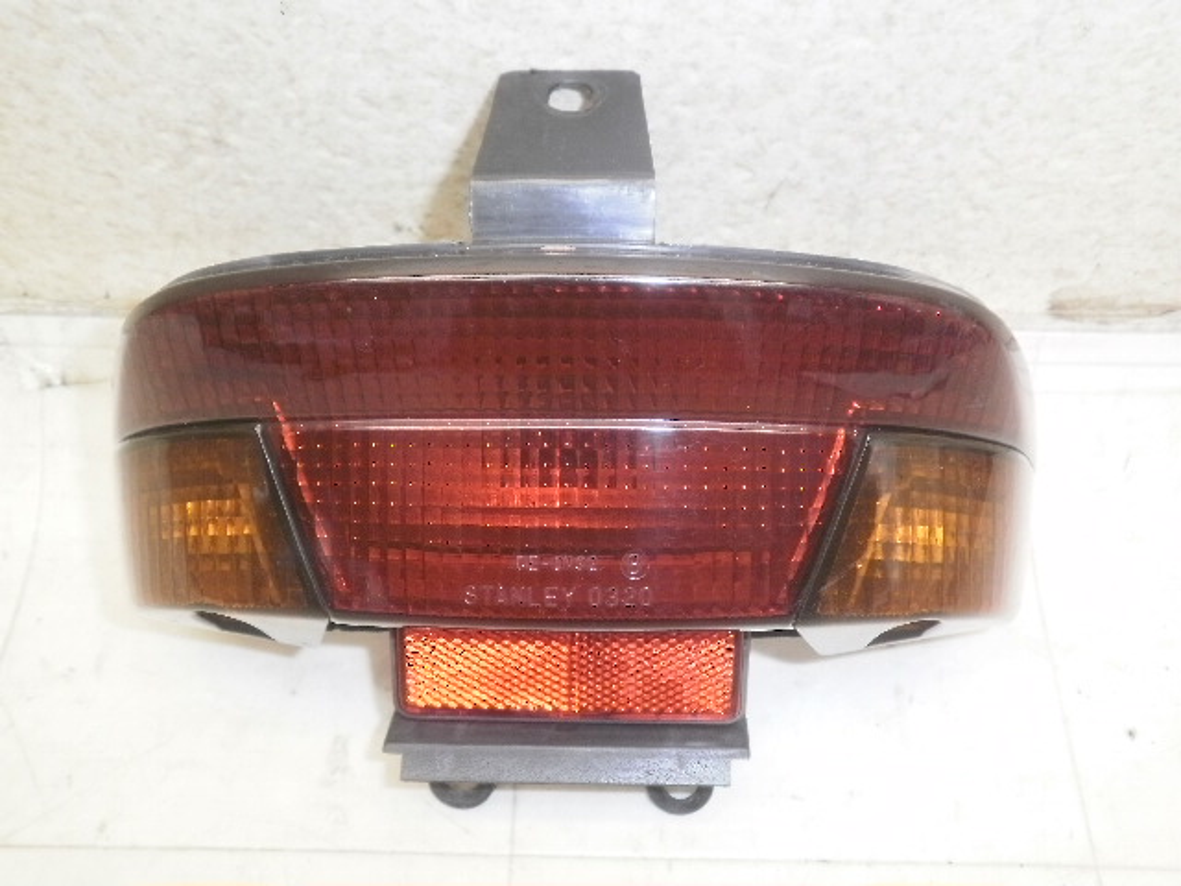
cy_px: 443
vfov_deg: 45.4
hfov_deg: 58.4
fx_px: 1058
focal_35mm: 31
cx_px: 590
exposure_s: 1/30
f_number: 2.9
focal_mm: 5.45
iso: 125
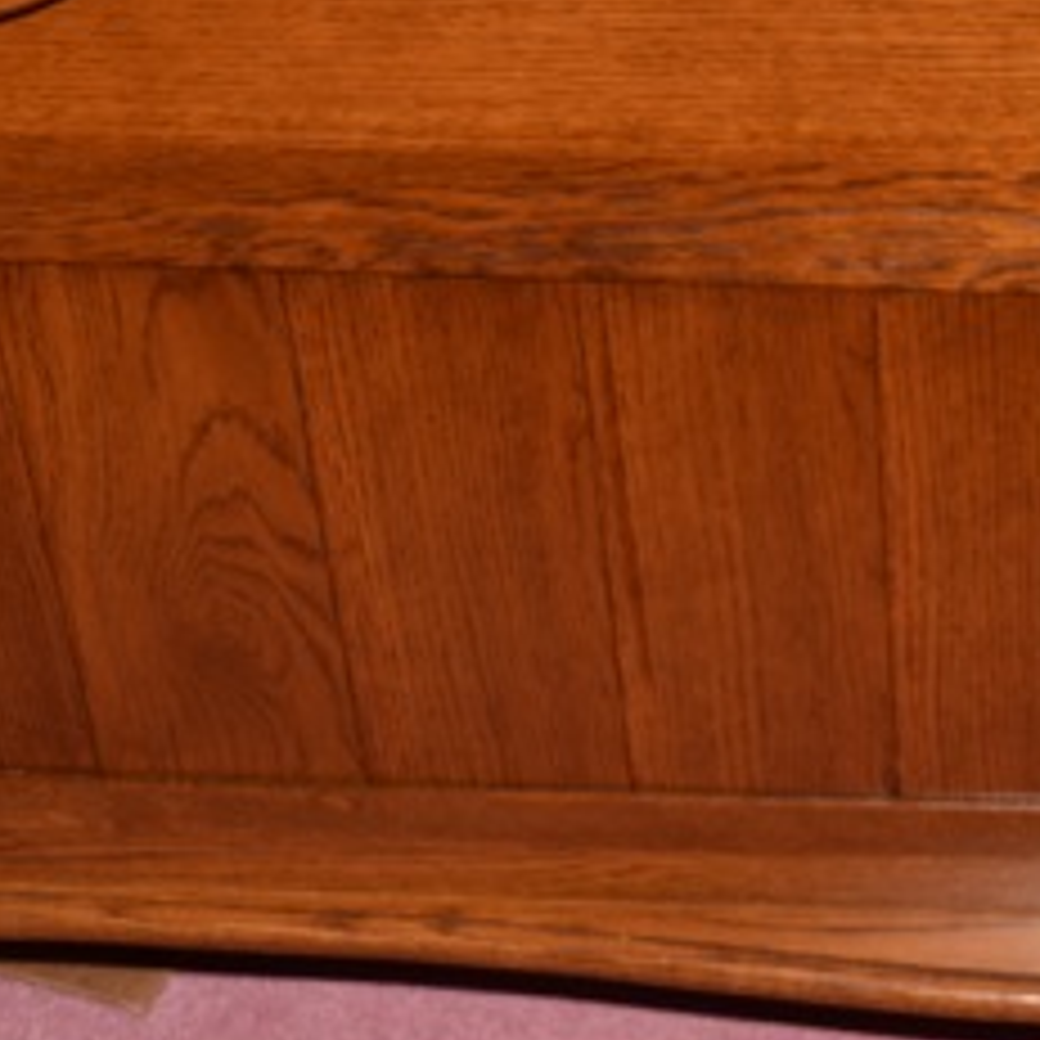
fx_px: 3603
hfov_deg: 15.9
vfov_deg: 16.4
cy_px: 286
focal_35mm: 106
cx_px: 1207
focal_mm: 30
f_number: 5.6
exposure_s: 1/100
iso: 100
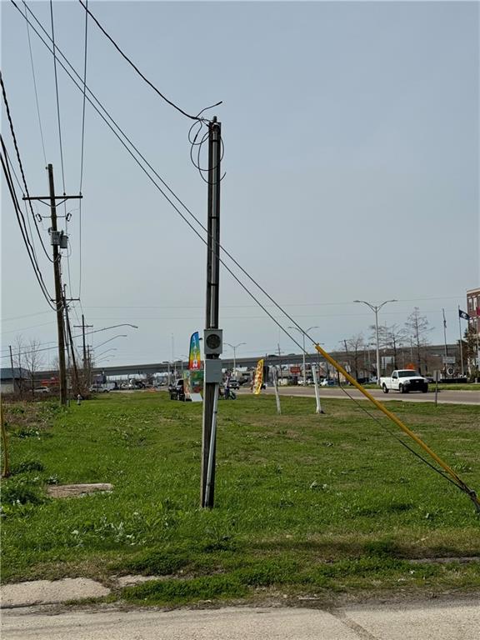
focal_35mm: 48
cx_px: 240
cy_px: 320
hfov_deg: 30.3
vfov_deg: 39.7
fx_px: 887
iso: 80
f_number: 1.78
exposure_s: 1/9009
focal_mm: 6.86
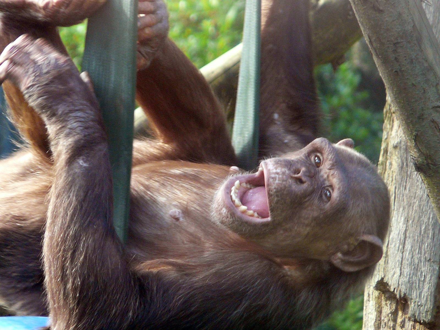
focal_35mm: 606
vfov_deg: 2.5
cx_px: 220
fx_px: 7703
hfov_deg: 3.3
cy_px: 165
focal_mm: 62.4
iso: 160
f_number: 3.6
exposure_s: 1/100
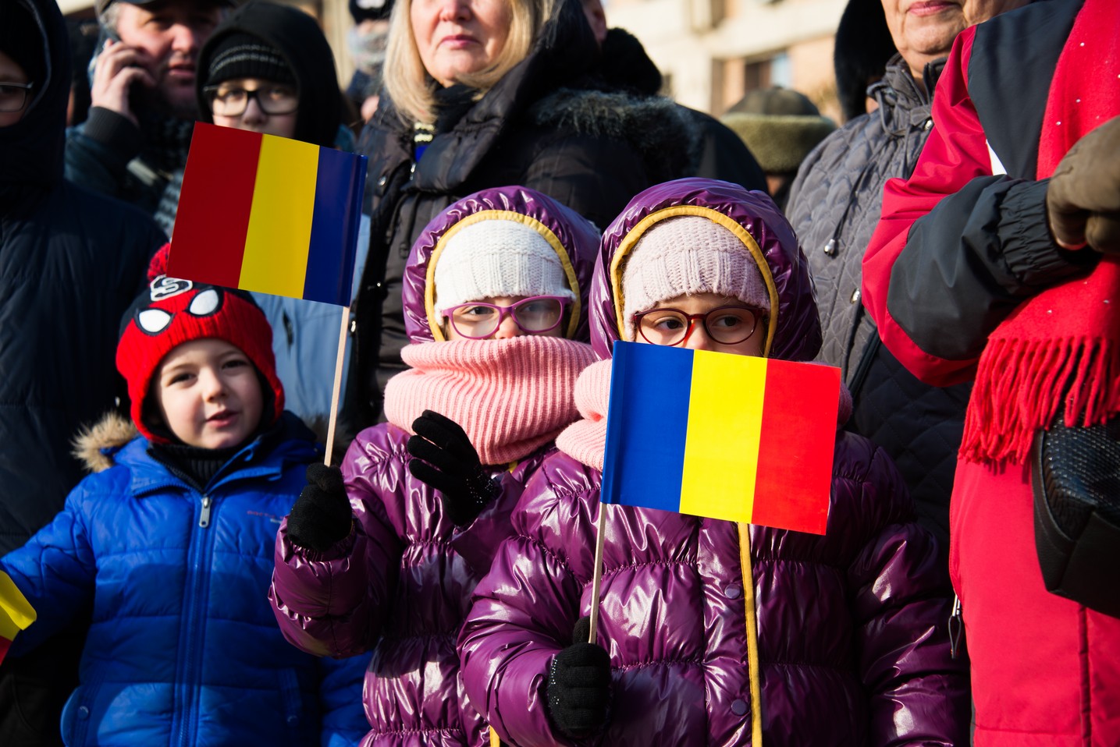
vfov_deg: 13.1
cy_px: 374
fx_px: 3268
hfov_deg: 19.4
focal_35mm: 105
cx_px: 560
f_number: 6.3
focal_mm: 105
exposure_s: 1/160
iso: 100
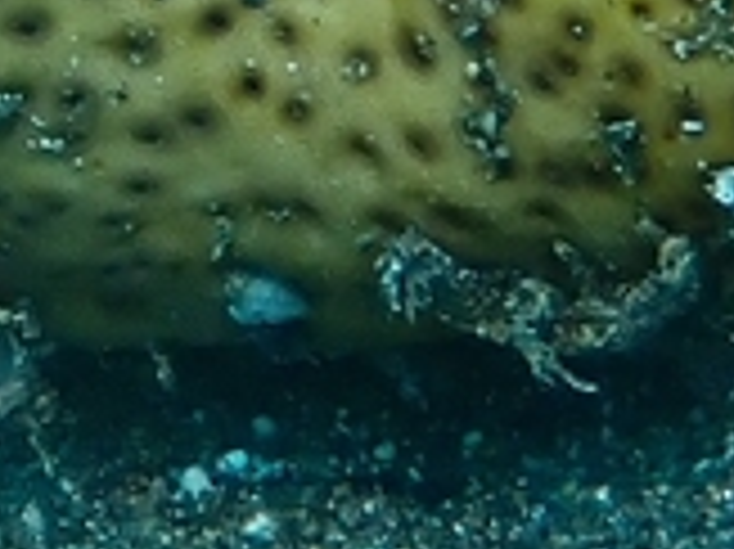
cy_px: -709
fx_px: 7416
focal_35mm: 350
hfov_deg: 5.6
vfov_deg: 4.2
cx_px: -464
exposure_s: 1/200
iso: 125
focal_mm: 9.01
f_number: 4.5
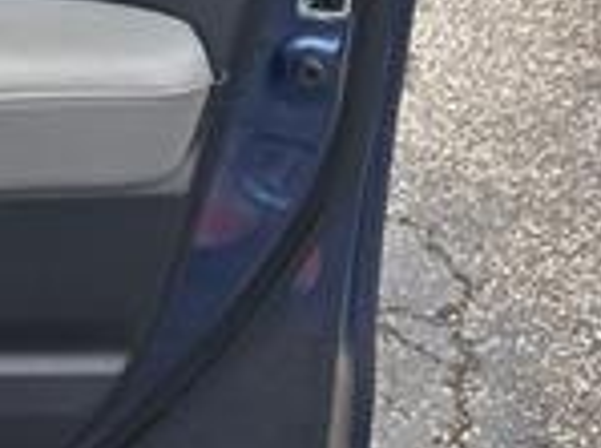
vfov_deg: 12.8
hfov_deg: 16.0
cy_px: -93
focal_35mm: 112
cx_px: -327
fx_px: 1940
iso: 125
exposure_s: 1/107
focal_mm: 5.7
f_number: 1.5
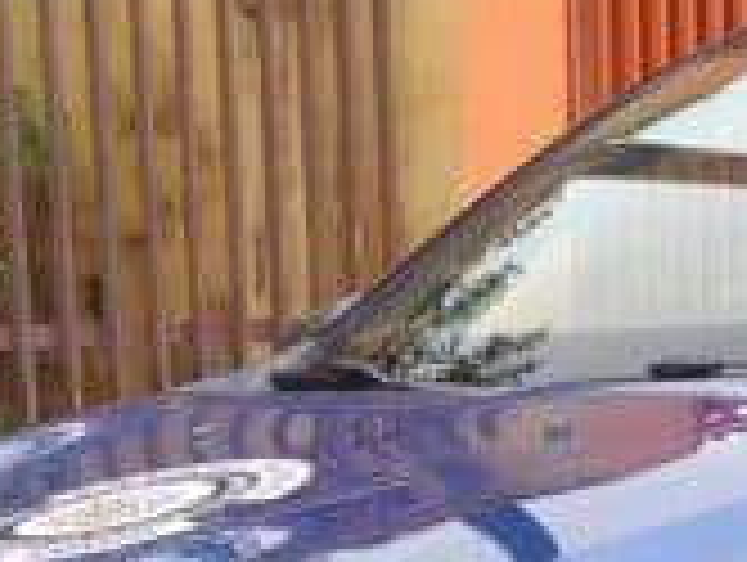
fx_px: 2809
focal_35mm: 130
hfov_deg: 14.8
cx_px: 806
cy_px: 796
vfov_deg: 11.1
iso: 100
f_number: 1.7
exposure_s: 1/265
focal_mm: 4.71
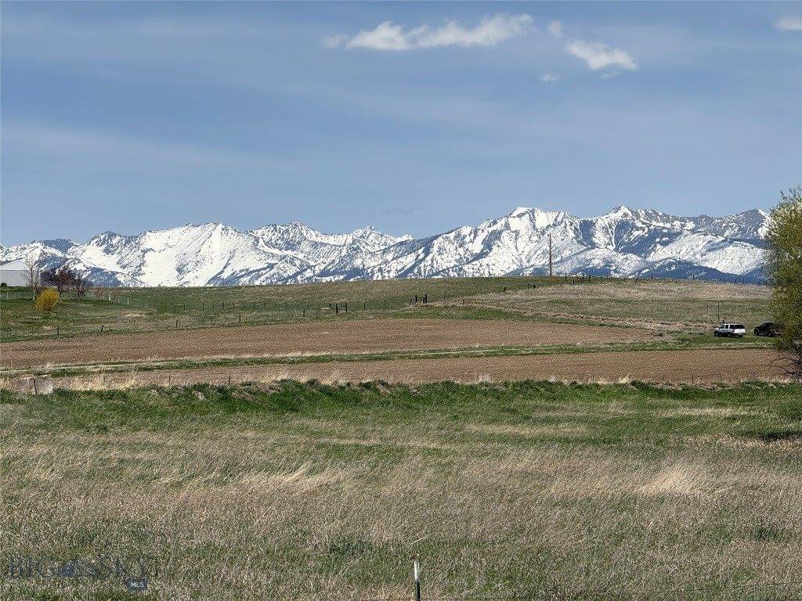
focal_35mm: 120
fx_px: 2780
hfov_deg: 16.4
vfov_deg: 12.3
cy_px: 300
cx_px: 401
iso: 50
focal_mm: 15.66
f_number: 2.8
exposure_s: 1/2817
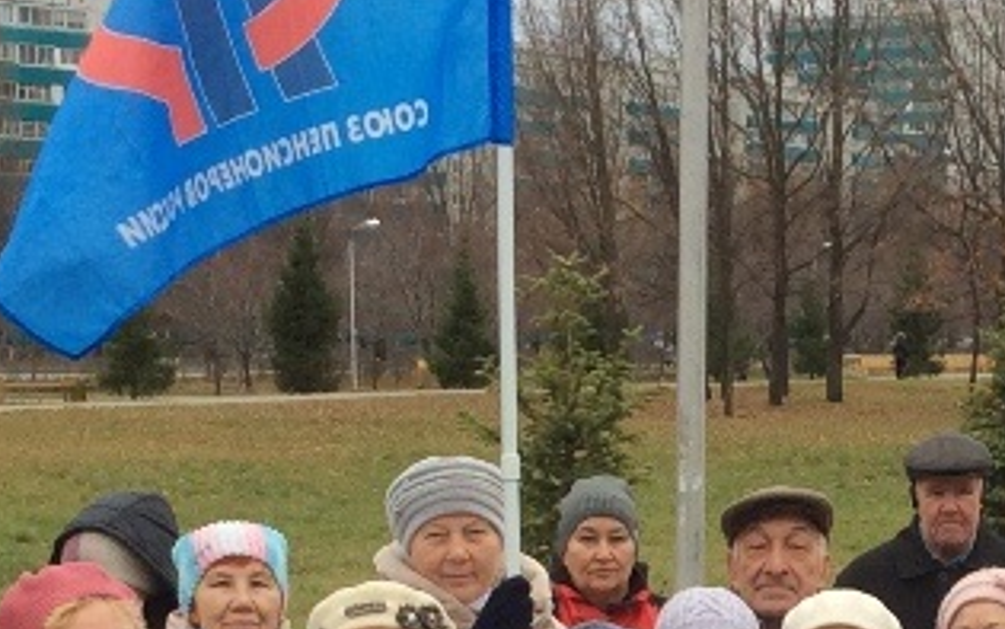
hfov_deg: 18.7
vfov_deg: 11.7
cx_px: 823
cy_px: 755
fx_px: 3013
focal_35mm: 110
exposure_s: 1/147
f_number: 2.4
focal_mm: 3.3
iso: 32
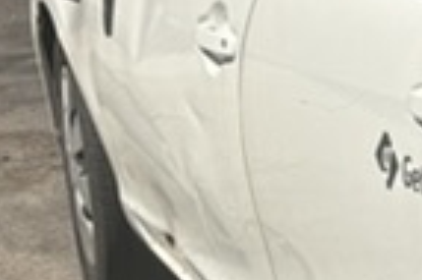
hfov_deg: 9.4
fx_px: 2271
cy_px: -80
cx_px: 1048
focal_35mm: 194
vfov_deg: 7.0
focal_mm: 5.96
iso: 50
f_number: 1.6
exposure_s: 1/4950
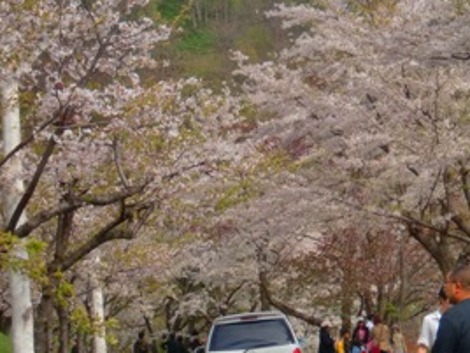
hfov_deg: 10.5
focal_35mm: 187
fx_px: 2539
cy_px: 151
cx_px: 367
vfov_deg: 7.9
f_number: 5.9
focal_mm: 18.6
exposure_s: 1/320
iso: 64
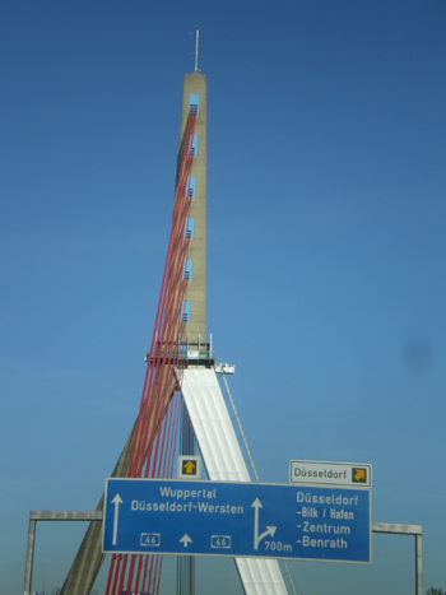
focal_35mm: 81
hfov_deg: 18.2
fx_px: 1392
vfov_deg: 24.1
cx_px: 223
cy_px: 298
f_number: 6.9
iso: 64
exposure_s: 1/200
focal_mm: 13.3
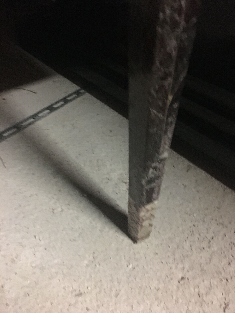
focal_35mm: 29
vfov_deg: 61.7
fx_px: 262
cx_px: 118
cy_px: 156
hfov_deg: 48.2
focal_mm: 4.15
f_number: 2.2
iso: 200
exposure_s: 1/4
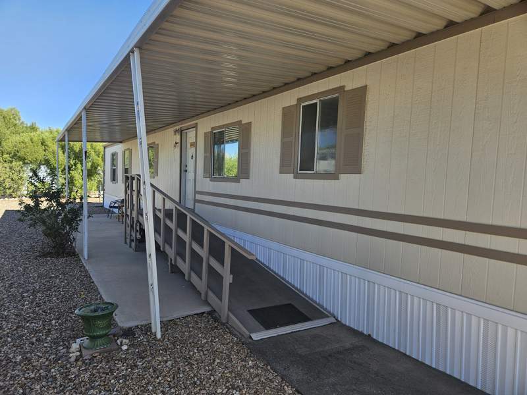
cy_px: 198
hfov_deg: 73.9
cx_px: 264
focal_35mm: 23
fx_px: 350
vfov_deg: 58.9
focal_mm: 5.4
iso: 25
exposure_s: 1/514
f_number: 1.8
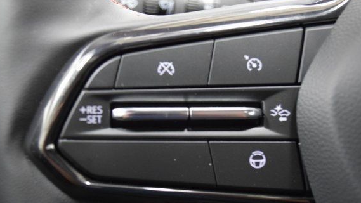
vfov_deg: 25.9
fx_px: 440
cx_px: 184
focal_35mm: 46
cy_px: 120
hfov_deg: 44.6
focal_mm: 26
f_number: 4.2
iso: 3200
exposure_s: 1/20
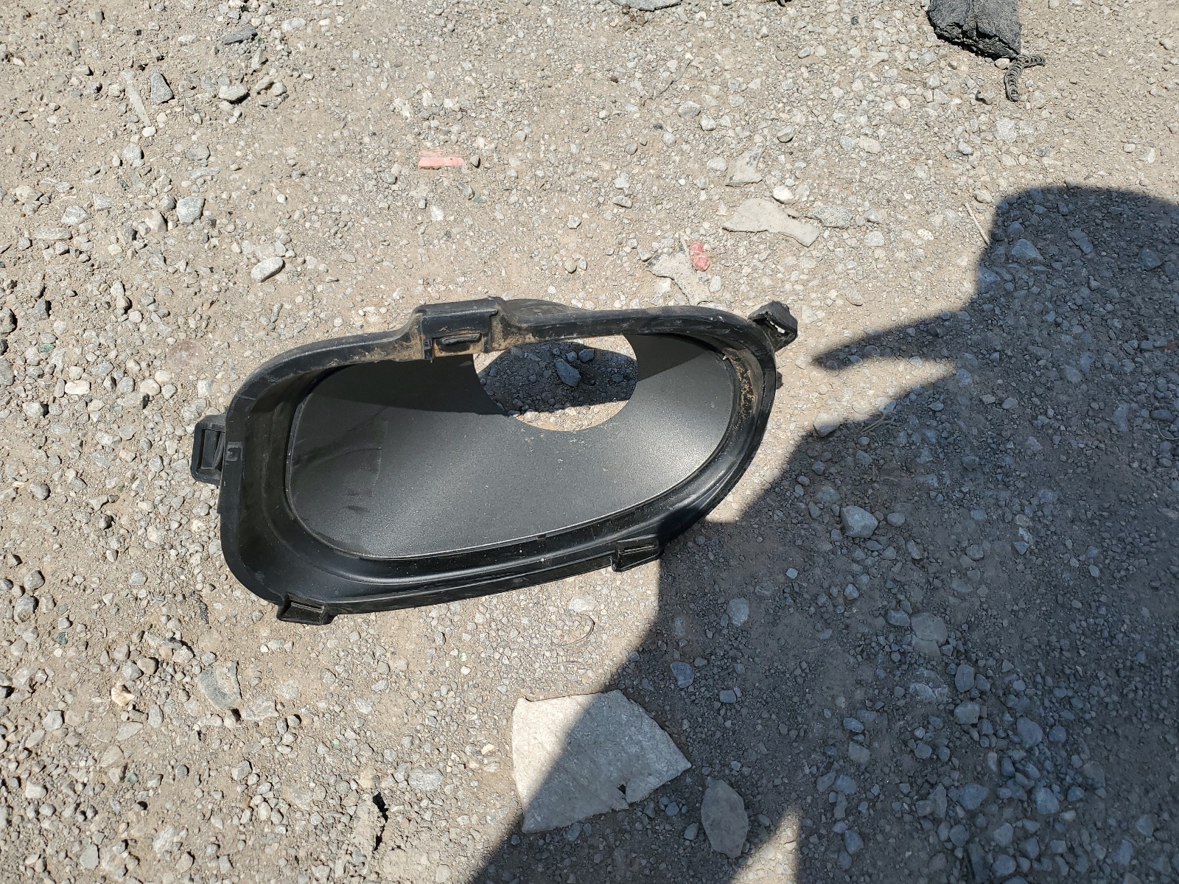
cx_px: 590
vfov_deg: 53.1
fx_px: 886
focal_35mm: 26
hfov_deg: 67.3
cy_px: 442
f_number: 1.5
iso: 50
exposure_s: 1/5000
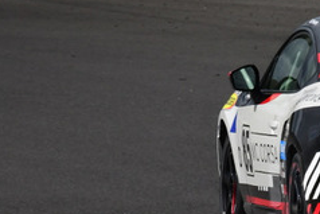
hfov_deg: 0.8
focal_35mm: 2519
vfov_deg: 0.5
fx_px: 22404
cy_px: 140
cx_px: 294
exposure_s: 1/640
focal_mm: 500
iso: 320
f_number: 13
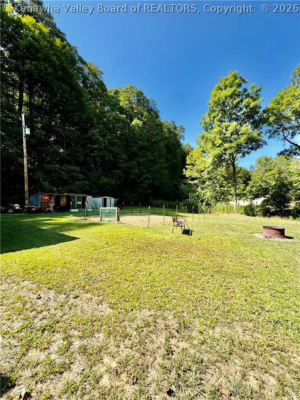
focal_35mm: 14
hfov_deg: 85.7
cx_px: 150
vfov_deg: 102.0
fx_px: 162
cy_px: 200
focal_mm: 2.22
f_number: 2.2
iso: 50
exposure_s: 1/569
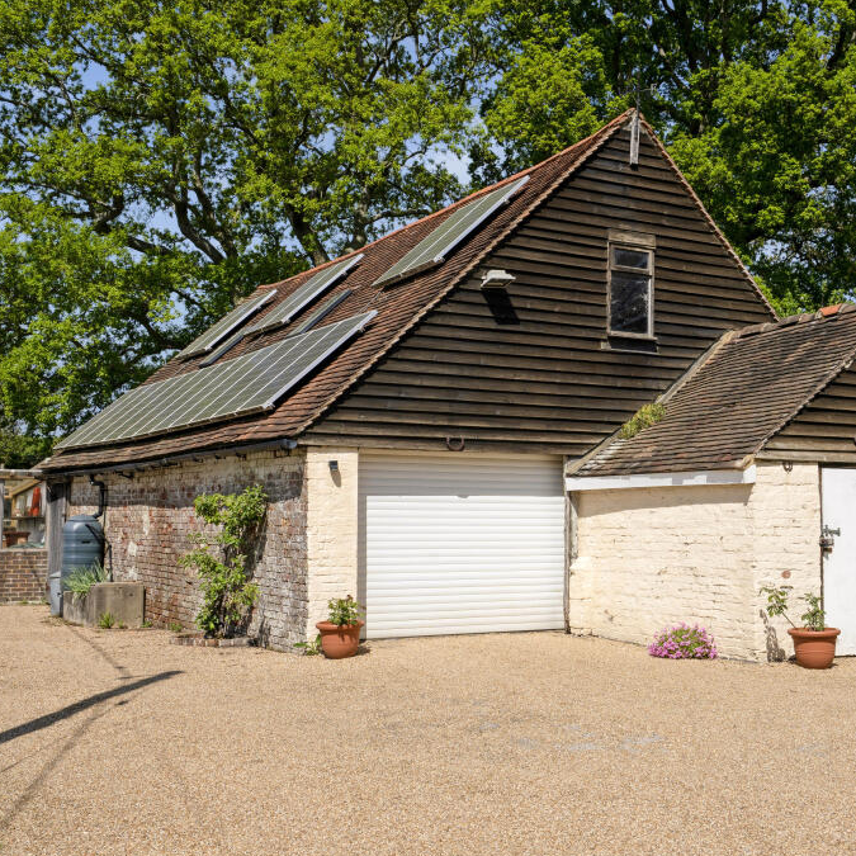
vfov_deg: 41.9
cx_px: 540
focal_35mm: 40
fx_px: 1119
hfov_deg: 41.5
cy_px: 432
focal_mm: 31
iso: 160
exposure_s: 1/400
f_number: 11
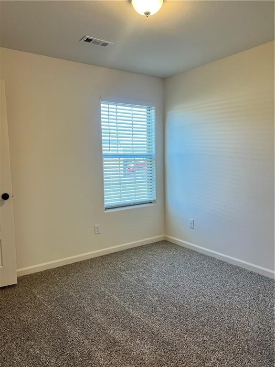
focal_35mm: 26
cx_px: 138
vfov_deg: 67.3
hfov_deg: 53.1
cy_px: 184
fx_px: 275
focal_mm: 5.7
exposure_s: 1/120
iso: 100
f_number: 1.5
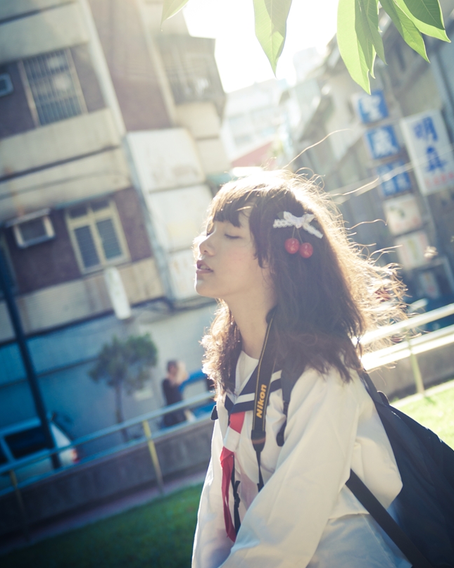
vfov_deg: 23.3
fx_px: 1378
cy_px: 257
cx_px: 228
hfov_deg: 18.7
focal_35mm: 82
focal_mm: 48
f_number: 3.2
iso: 200
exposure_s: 1/500
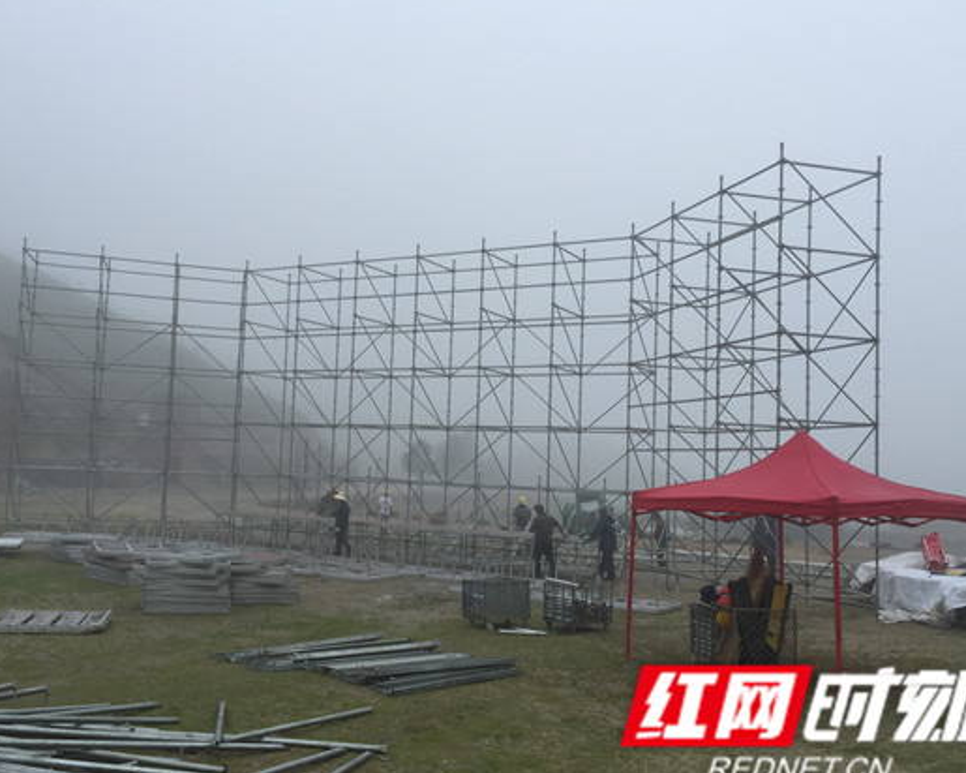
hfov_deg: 54.2
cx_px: 463
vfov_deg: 44.5
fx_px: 943
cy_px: 400
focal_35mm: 33
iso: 32
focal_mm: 4.15
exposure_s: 1/2825
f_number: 2.2
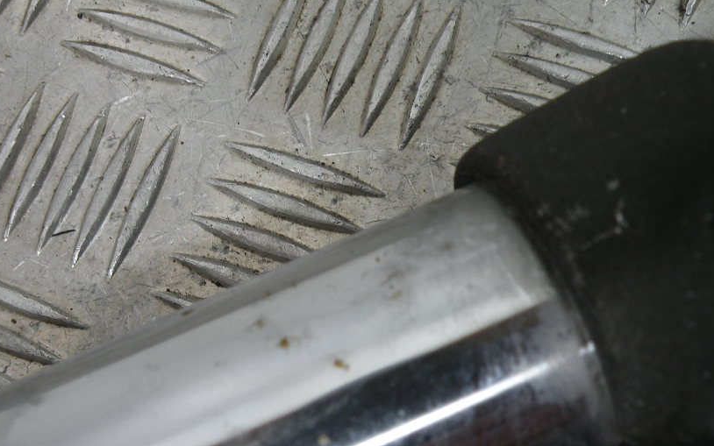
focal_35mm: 36
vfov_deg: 35.2
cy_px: 279
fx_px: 701
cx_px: 332
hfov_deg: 54.0
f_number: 3.2
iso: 64
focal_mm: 4.7
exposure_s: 1/73.6
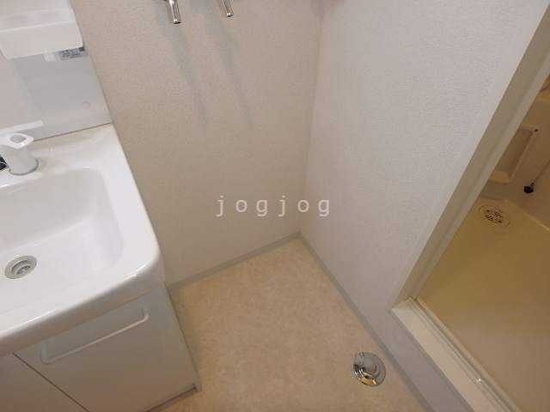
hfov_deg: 79.0
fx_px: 334
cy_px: 206
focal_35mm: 21
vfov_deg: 63.4
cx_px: 275
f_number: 3.5
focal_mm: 3.7
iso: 200
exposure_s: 1/40
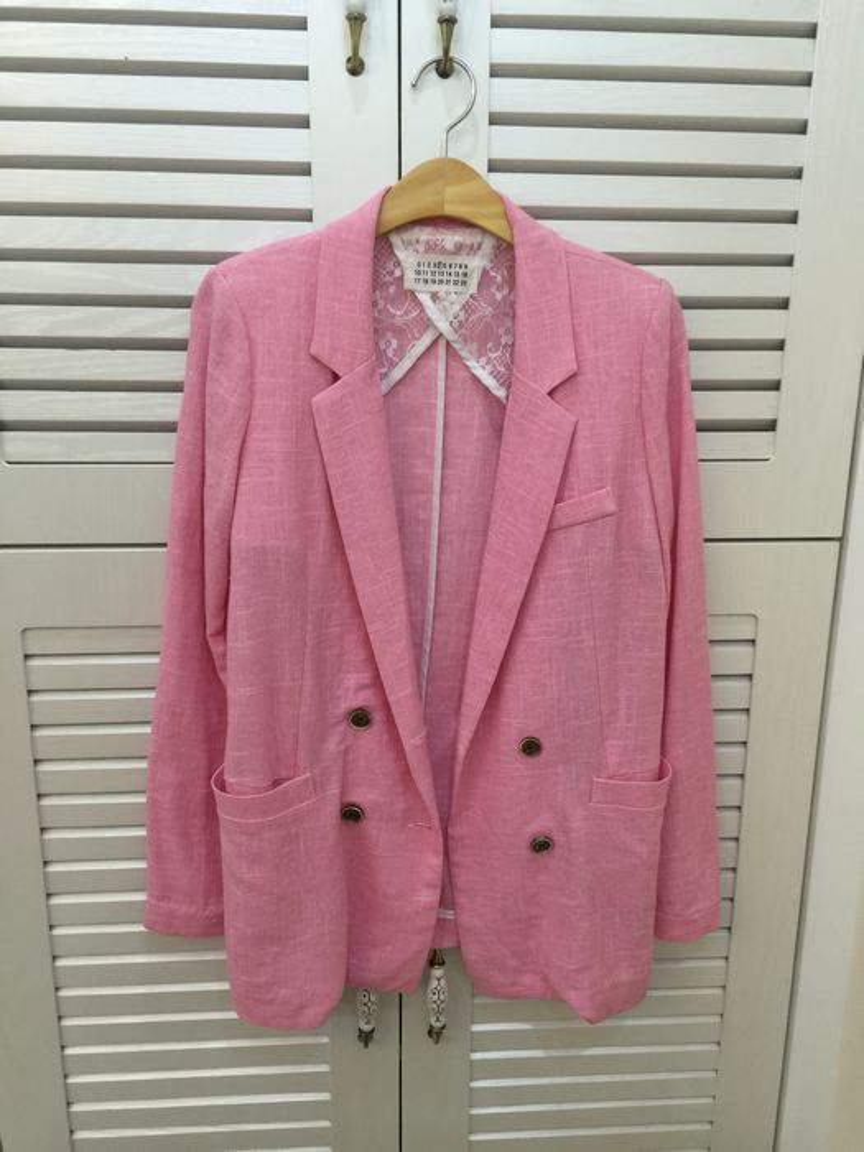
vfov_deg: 61.7
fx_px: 965
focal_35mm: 29
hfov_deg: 48.2
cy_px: 576
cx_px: 432
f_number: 2.2
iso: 50
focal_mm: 4.15
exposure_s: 1/17
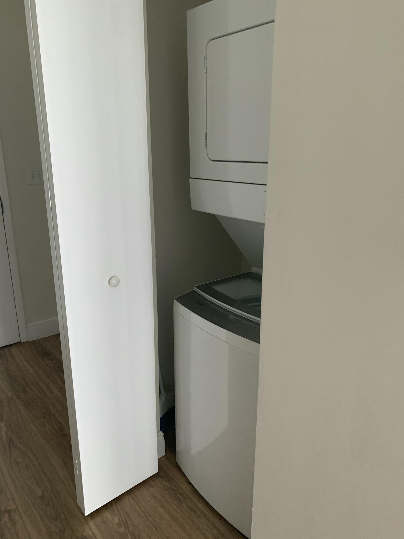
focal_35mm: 26
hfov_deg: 53.1
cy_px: 270
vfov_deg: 67.3
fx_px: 405
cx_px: 202
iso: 400
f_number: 1.8
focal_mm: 4.25
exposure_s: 1/58
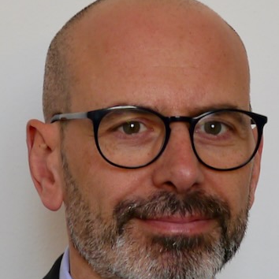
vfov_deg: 26.7
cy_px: 188
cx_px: 152
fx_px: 584
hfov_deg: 26.9
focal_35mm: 64
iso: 160
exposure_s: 1/160
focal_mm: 20
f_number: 2.2
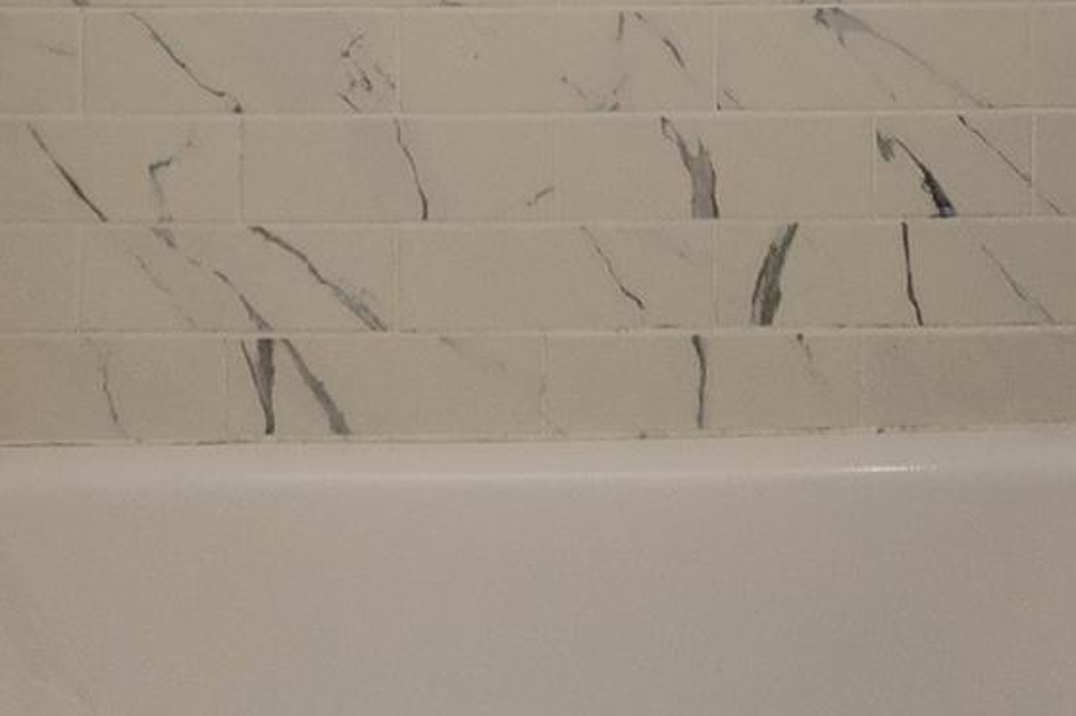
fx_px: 1643
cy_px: -309
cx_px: 616
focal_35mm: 55
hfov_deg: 36.2
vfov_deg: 21.3
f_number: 5.6
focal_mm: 10
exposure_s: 1/60
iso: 1800
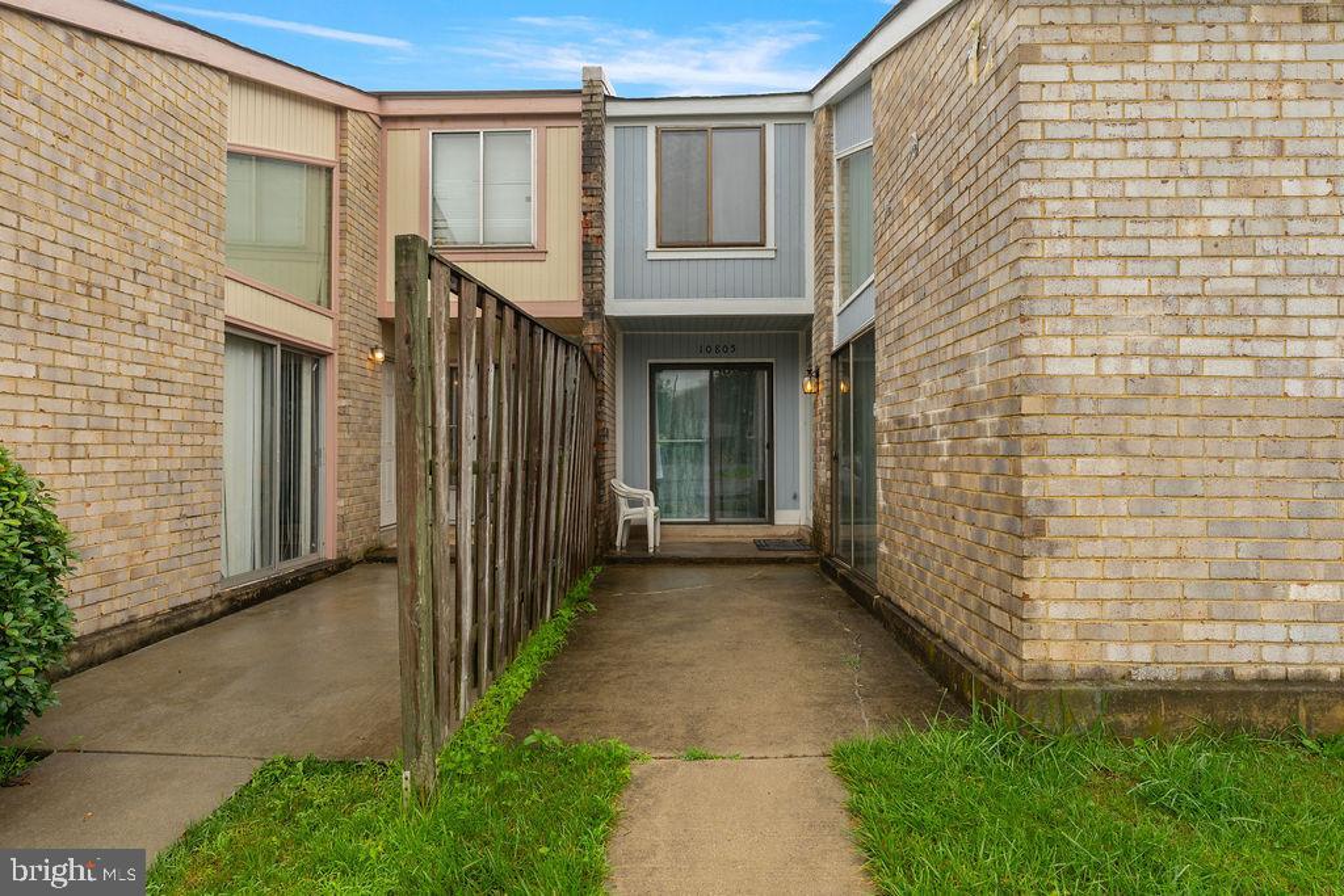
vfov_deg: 66.5
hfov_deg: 89.0
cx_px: 672
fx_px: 683
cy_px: 448
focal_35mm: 18
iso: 320
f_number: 8
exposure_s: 1/50
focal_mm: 18.3
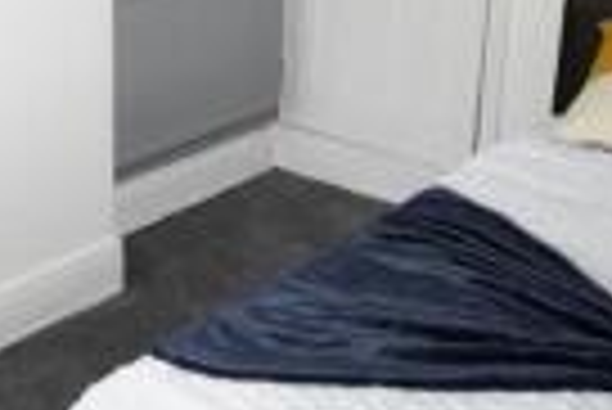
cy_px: 16
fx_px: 983
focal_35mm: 58
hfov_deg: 31.6
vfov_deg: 22.8
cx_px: -18
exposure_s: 1/60
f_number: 4.8
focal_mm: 11
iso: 720
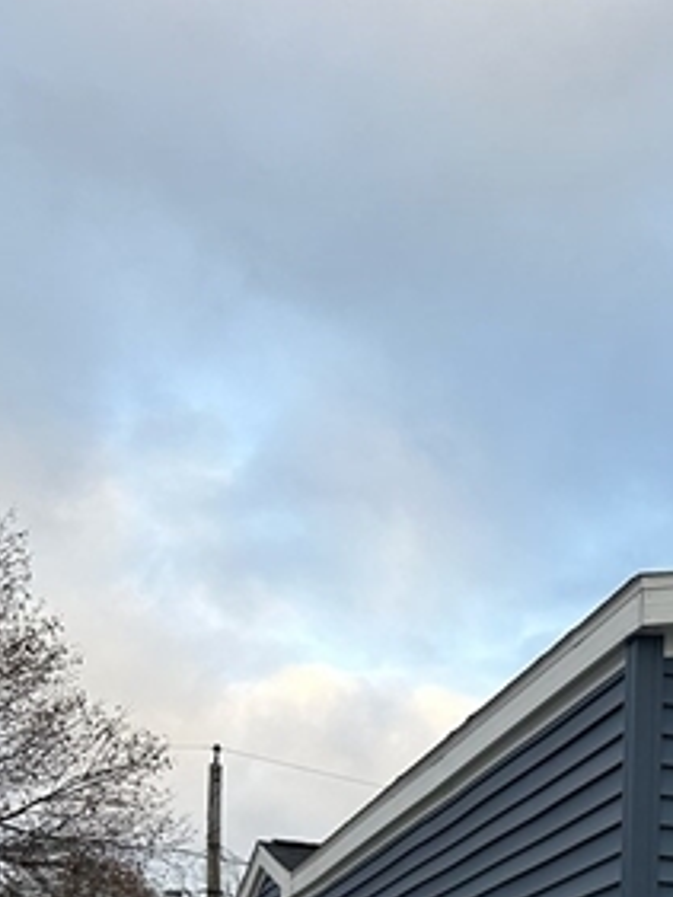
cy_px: 1098
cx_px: 730
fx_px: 1839
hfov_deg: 19.9
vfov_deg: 24.6
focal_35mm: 71
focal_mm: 5.7
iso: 50
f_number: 1.5
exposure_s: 1/478
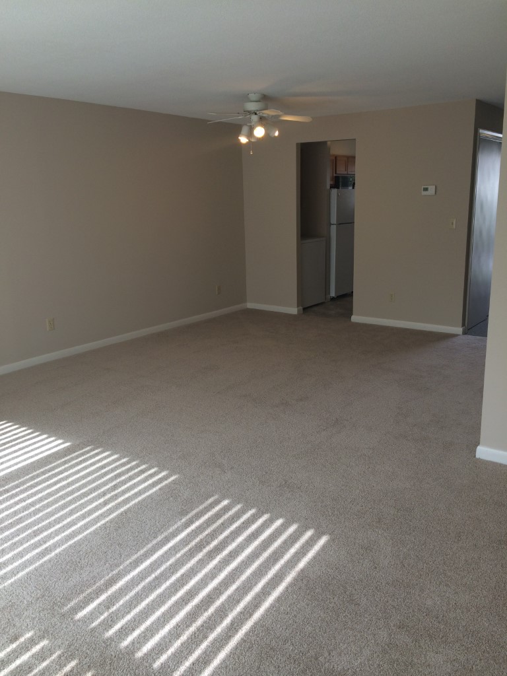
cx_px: 254
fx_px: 586
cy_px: 338
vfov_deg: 60.0
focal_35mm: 30
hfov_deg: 46.8
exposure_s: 1/120
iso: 50
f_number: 2.2
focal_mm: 4.12
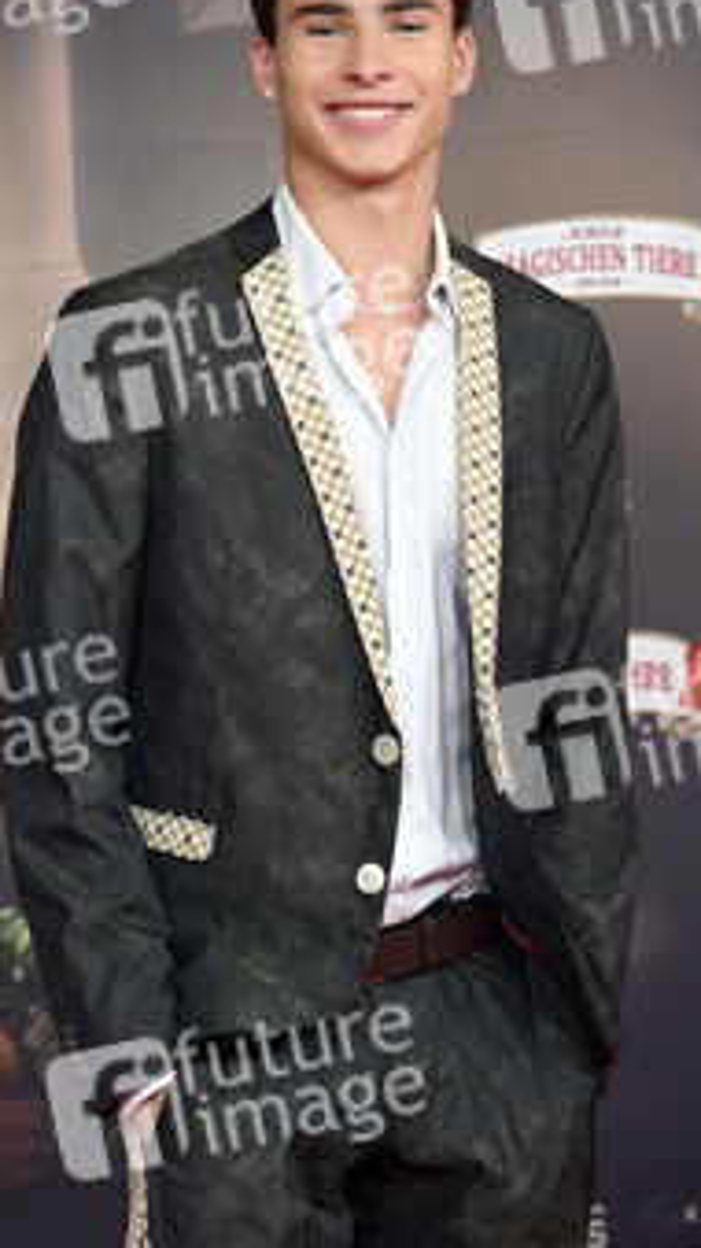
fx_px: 3075
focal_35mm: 93
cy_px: 539
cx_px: 343
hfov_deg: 13.0
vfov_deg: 22.9
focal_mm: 75
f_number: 6.3
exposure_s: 1/160
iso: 800
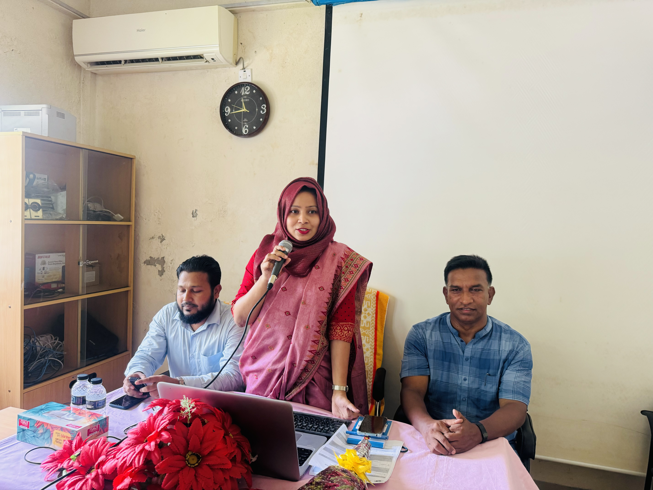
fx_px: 453
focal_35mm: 24
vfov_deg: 56.8
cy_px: 245
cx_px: 326
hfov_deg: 71.6
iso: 200
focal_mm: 6.76
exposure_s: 1/60
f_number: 1.78
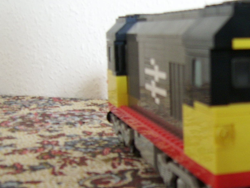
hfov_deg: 25.9
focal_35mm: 74
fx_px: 534
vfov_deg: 19.8
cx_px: 195
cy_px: 128
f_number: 2.8
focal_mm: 5.95
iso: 100
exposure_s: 1/5
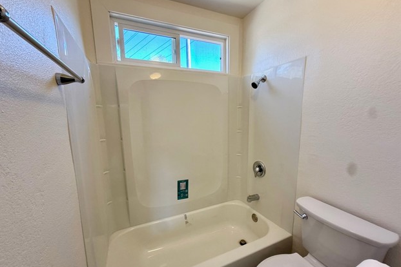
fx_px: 167
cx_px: 195
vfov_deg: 77.2
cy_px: 142
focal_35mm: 15
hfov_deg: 100.4
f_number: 2.2
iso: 100
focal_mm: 2.22
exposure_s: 1/99
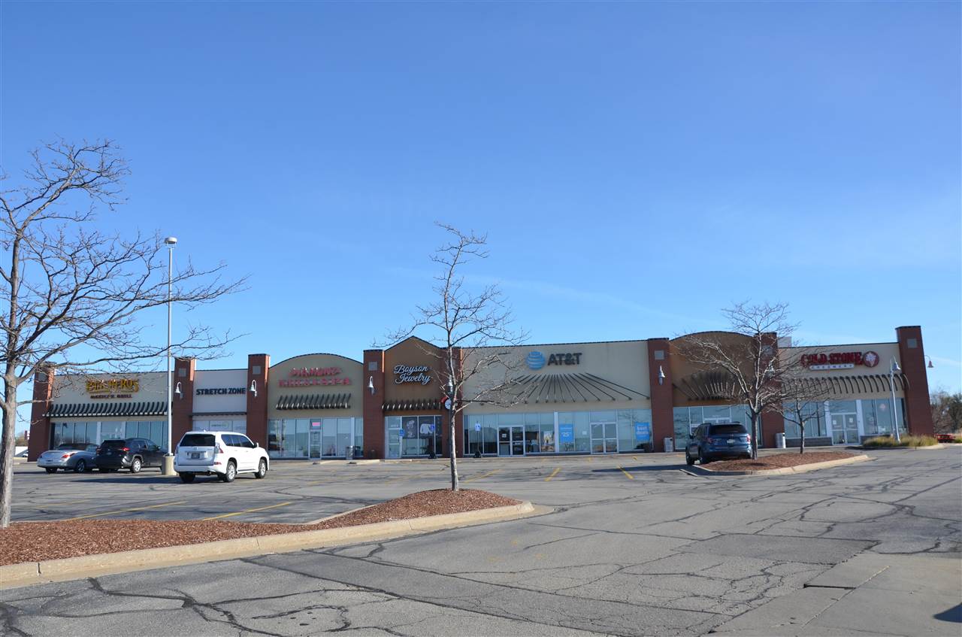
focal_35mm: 27
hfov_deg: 67.5
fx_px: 720
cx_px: 481
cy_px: 318
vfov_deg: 47.7
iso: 110
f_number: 8
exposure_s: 1/250
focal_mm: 18
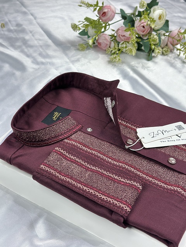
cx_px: 93
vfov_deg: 39.7
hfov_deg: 30.3
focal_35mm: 48
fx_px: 344
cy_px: 124
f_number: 1.78
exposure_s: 1/100
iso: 125
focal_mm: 6.86
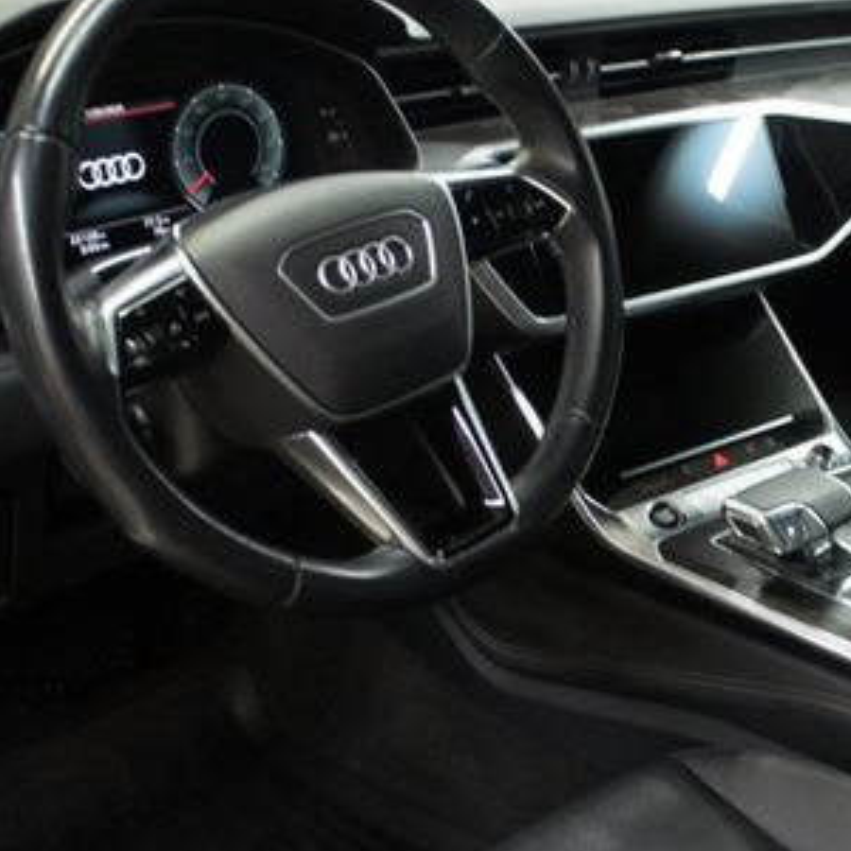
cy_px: 479
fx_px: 1363
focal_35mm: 49
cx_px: 678
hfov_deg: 33.7
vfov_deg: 34.6
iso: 1000
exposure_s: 1/30
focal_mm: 18
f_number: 3.5
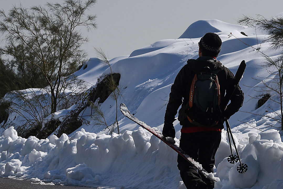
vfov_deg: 5.9
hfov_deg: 8.8
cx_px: 260
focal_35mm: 233
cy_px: 93
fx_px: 1832
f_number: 14
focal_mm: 105
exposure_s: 1/500
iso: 100
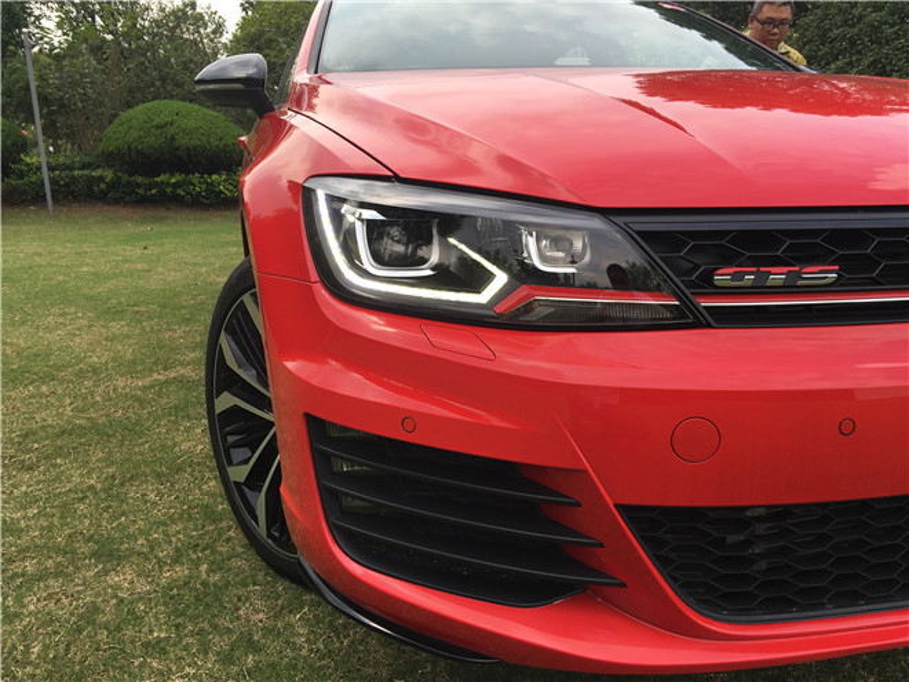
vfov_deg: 48.2
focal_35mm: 29
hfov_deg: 61.7
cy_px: 341
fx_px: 762
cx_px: 454
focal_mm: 4.15
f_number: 2.2
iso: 25
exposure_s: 1/541
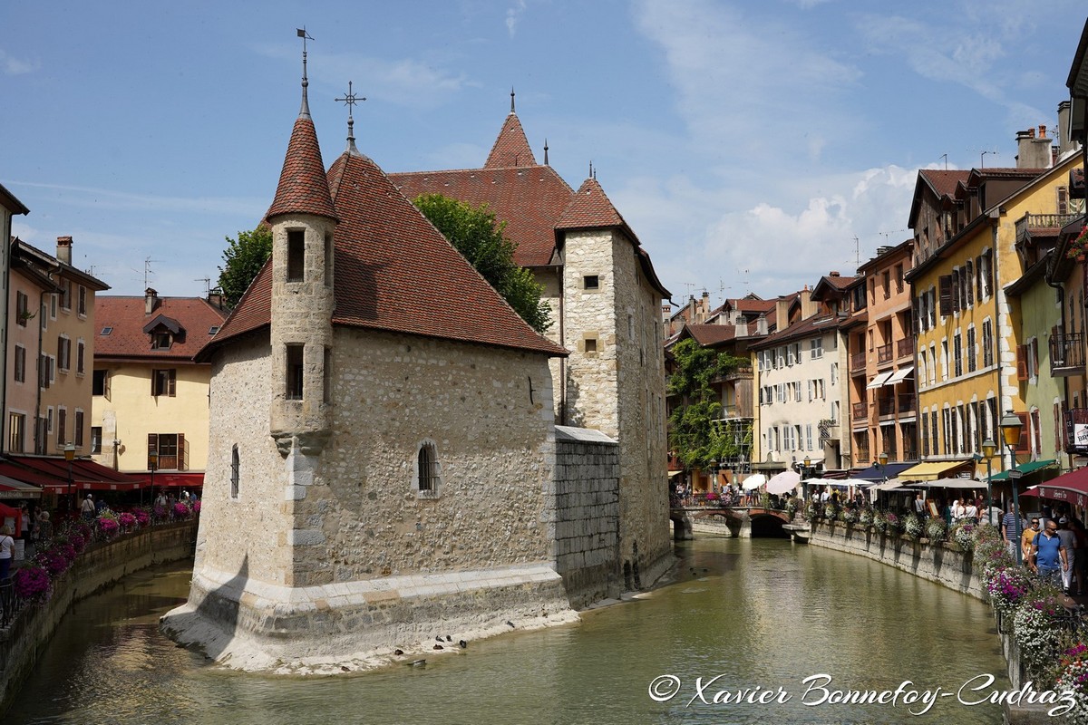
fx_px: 1239
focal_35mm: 41
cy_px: 362
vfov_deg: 32.6
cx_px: 544
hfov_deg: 47.4
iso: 100
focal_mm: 41
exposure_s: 1/500
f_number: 8
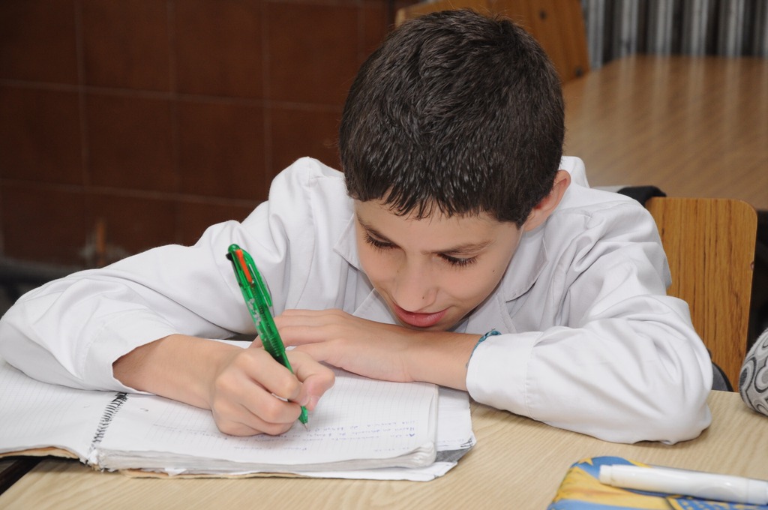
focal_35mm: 120
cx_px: 384
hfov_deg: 17.1
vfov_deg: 11.4
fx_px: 2557
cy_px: 255
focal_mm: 80
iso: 640
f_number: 7.1
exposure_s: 1/125
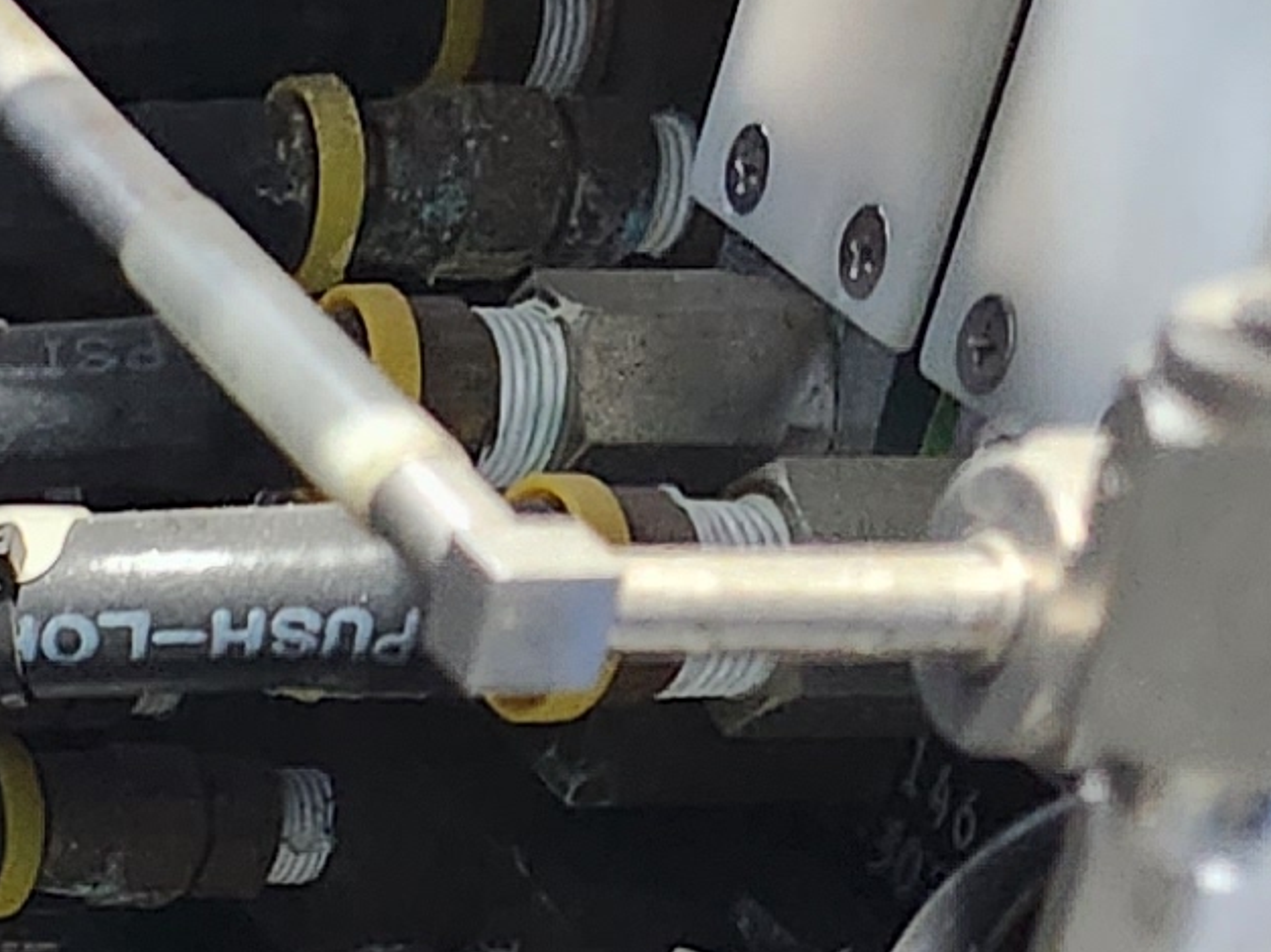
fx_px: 5395
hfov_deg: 11.2
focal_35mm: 147
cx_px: -1791
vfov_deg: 9.7
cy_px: 1573
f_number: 1.8
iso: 500
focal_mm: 5.4
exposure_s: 1/40
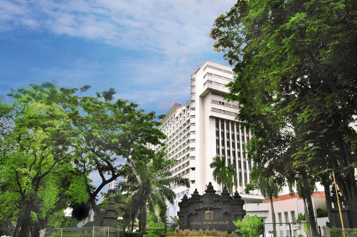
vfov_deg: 51.1
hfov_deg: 71.5
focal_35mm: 25
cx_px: 187
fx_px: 248
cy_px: 131
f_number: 13
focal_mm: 14
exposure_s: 1/200
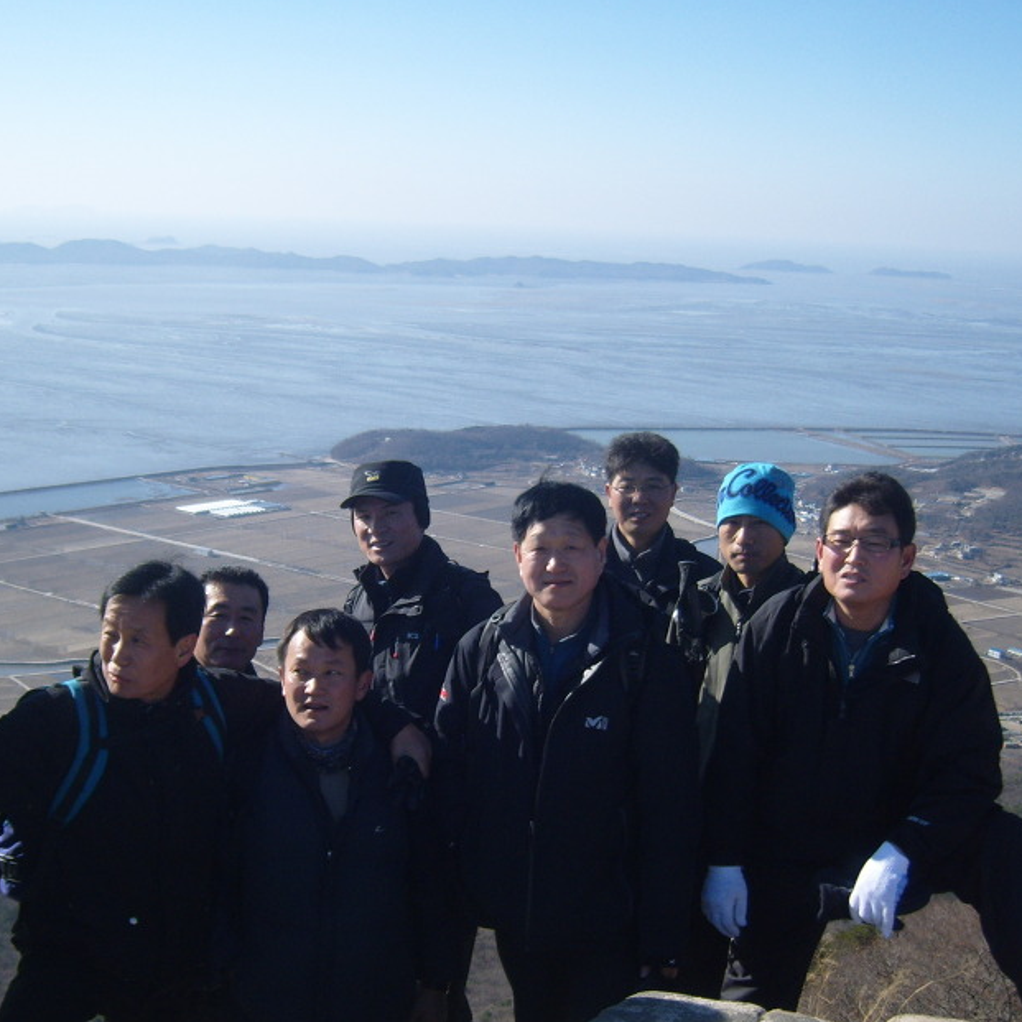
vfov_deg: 33.3
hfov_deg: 33.3
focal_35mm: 51
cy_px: 616
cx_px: 411
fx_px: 1704
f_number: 7.1
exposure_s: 1/250
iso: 80
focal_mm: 7.4
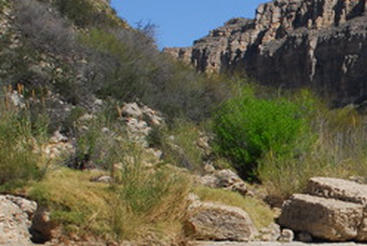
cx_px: 435
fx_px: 1184
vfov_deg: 11.8
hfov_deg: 16.9
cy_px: 167
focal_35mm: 116
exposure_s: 1/180
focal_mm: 24
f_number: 7.1
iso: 160
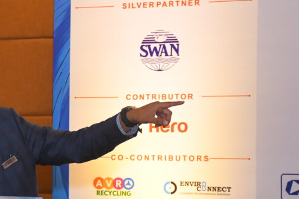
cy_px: 106
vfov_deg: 7.6
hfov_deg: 11.2
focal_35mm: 180
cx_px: -62
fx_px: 1495
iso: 1600
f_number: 4.5
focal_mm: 48
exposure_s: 1/125
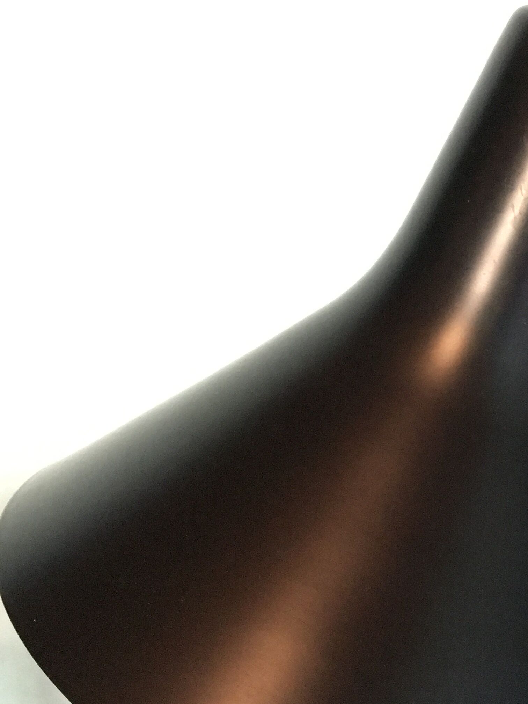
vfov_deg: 33.2
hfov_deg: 24.6
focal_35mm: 58
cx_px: 467
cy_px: 351
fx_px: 1180
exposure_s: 1/17
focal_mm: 4.15
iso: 400
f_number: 2.2
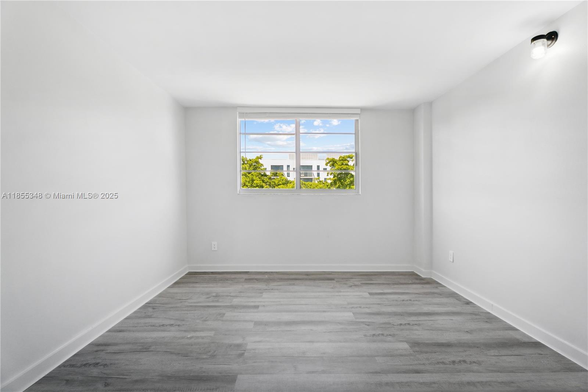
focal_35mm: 16
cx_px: 294
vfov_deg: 73.7
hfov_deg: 96.7
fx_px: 261
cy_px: 196
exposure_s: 1/250
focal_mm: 16
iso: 400
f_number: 8
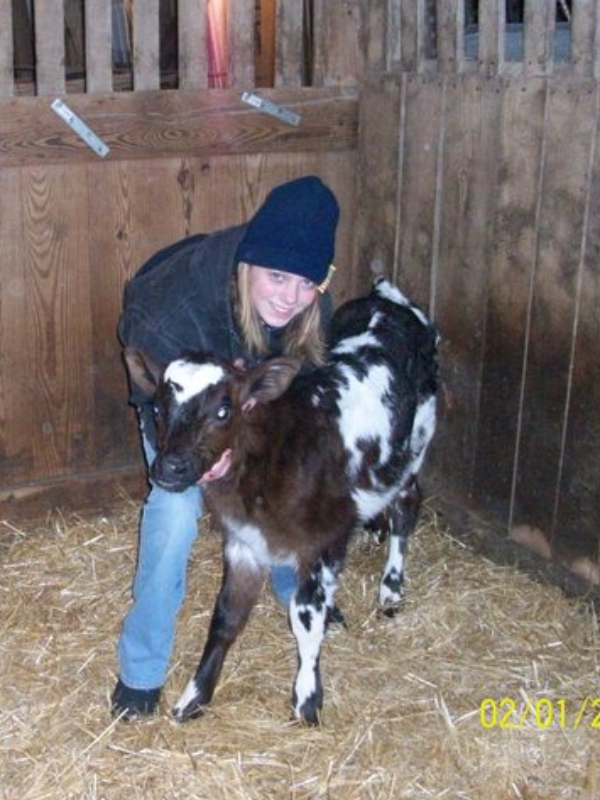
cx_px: 177
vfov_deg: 41.2
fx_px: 1063
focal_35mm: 46
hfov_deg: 31.2
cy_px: 404
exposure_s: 1/60
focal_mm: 5.7
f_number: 2.8
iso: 320
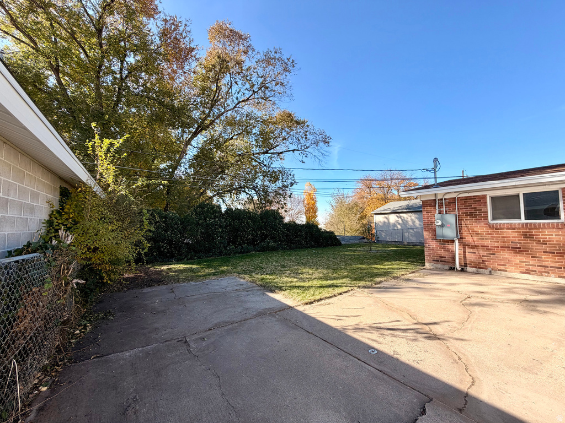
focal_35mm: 14
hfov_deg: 102.1
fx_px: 229
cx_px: 282
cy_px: 212
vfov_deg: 85.7
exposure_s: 1/619
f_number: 2.2
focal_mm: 2.22
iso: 40
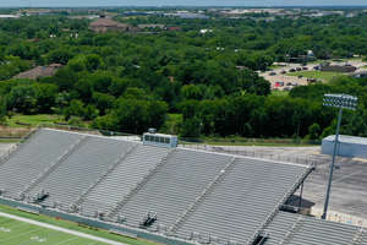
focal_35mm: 70
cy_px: 274
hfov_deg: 27.4
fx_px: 714
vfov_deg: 18.7
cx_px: 9
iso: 100
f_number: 6.3
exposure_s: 1/500
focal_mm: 10.26
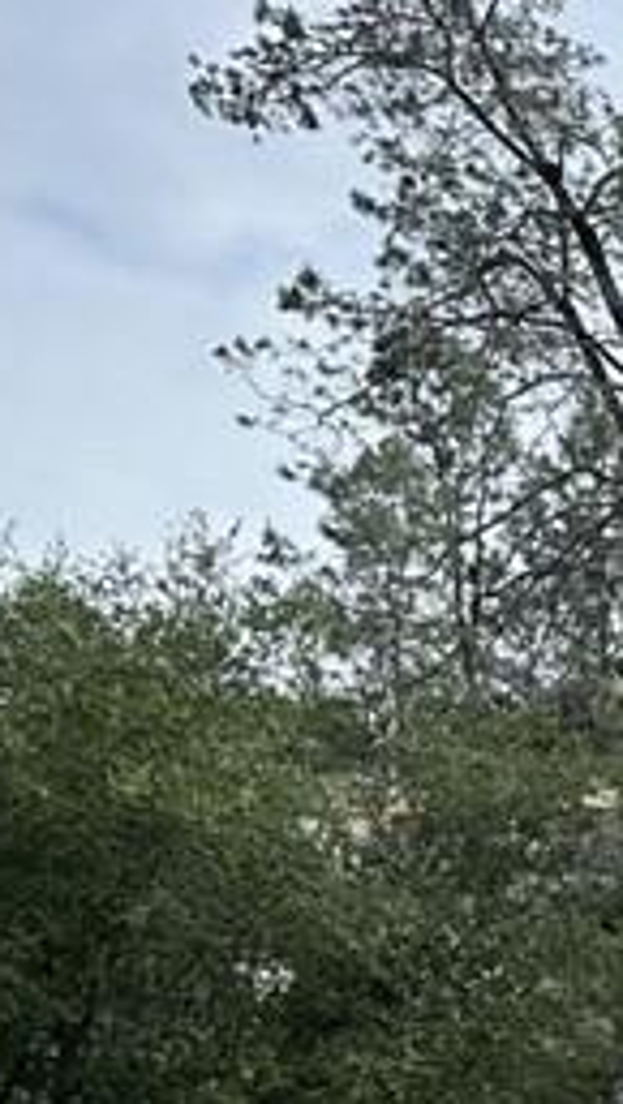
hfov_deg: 9.3
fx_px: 3047
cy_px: 1400
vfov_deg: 19.1
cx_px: 1869
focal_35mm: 104
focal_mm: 6.86
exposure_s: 1/2882
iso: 80
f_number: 1.78
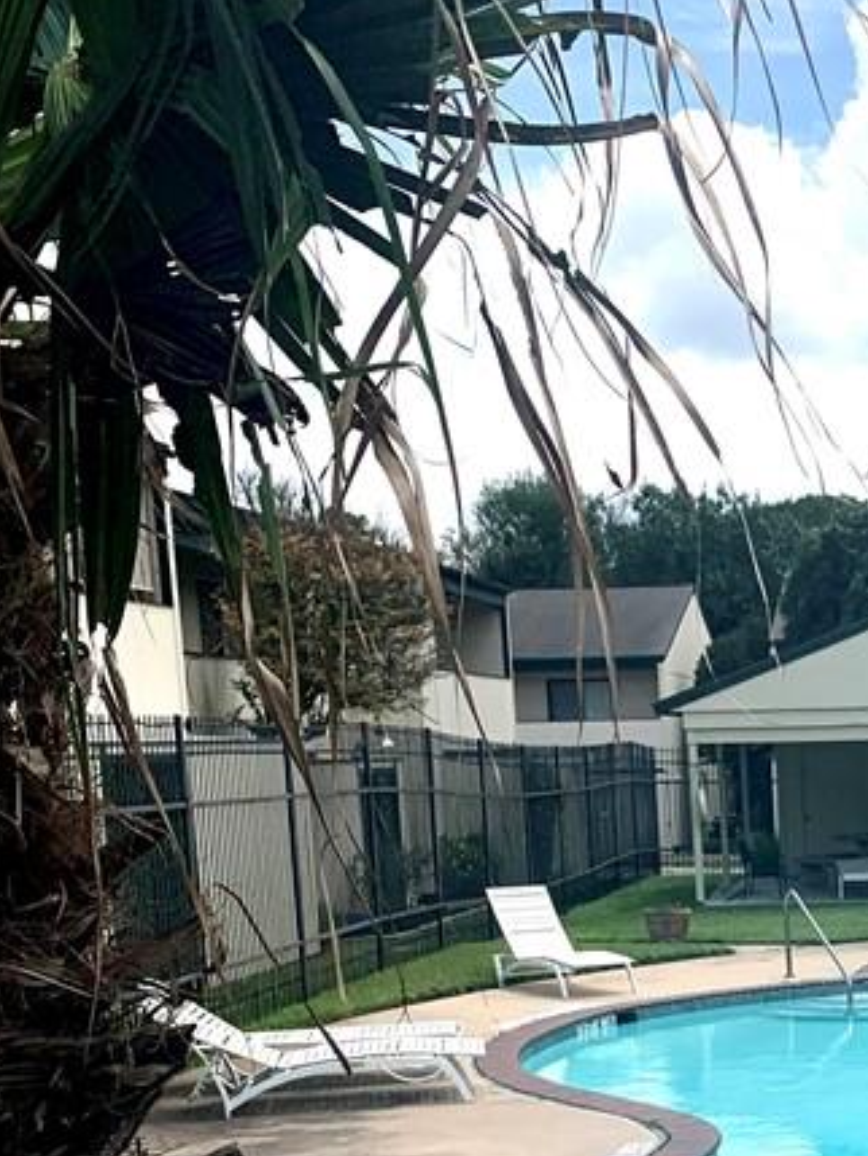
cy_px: 1199
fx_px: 2072
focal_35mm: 62
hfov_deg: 22.5
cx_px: 930
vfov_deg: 28.9
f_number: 1.8
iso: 25
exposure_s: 1/3185
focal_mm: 4.25
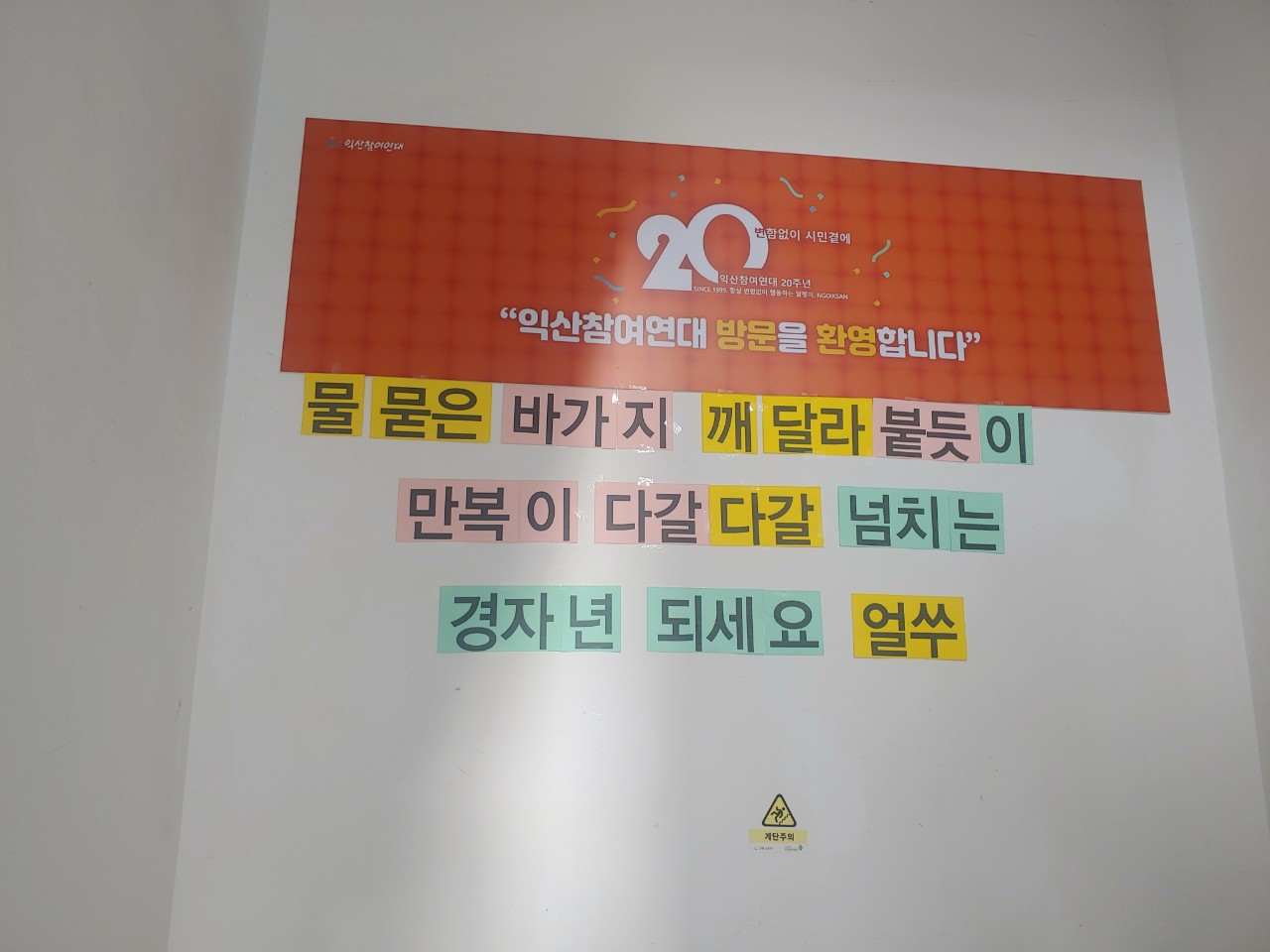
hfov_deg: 69.4
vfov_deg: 54.9
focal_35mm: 25
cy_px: 476
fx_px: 917
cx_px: 635
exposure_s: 1/40
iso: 150
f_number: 1.5
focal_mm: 4.23
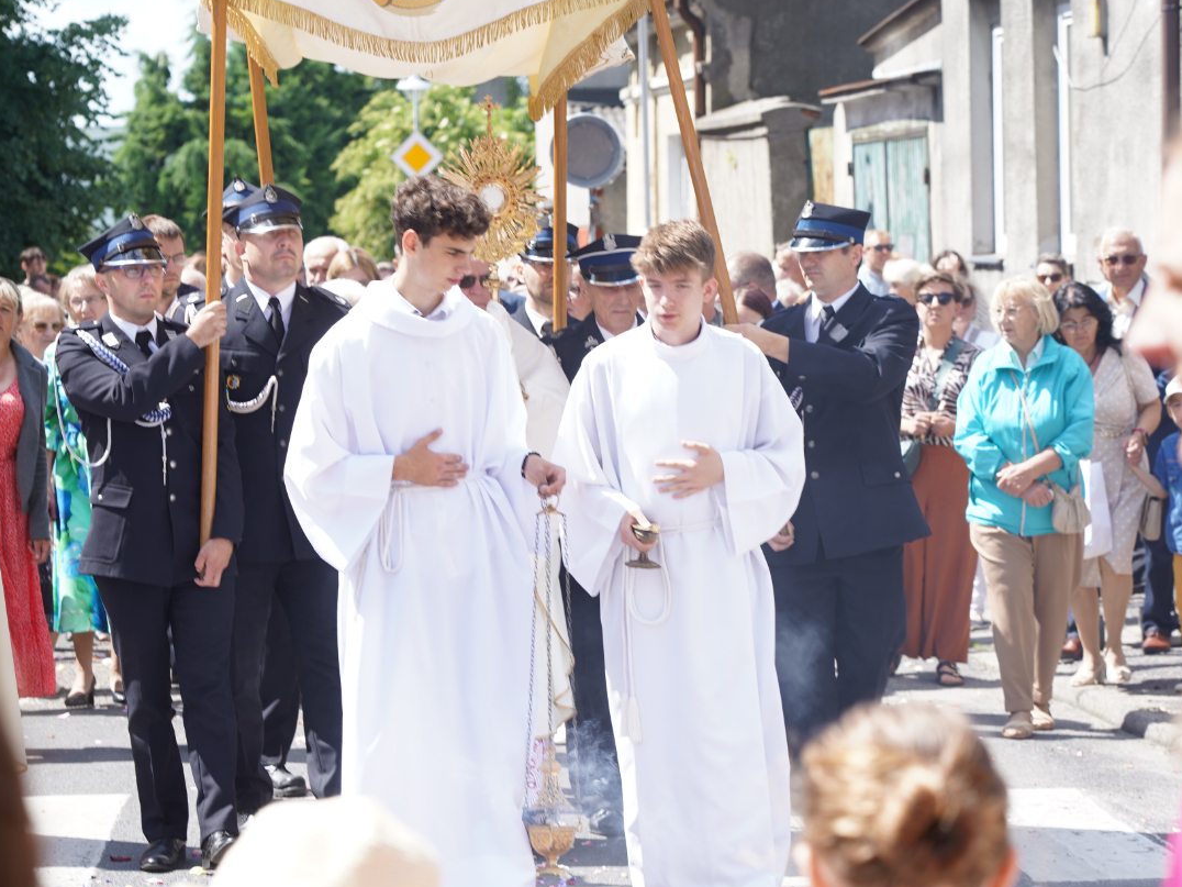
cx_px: 497
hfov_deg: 16.1
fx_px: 4166
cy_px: 429
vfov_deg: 12.1
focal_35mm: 122
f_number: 6.3
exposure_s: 1/125
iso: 100
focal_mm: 105
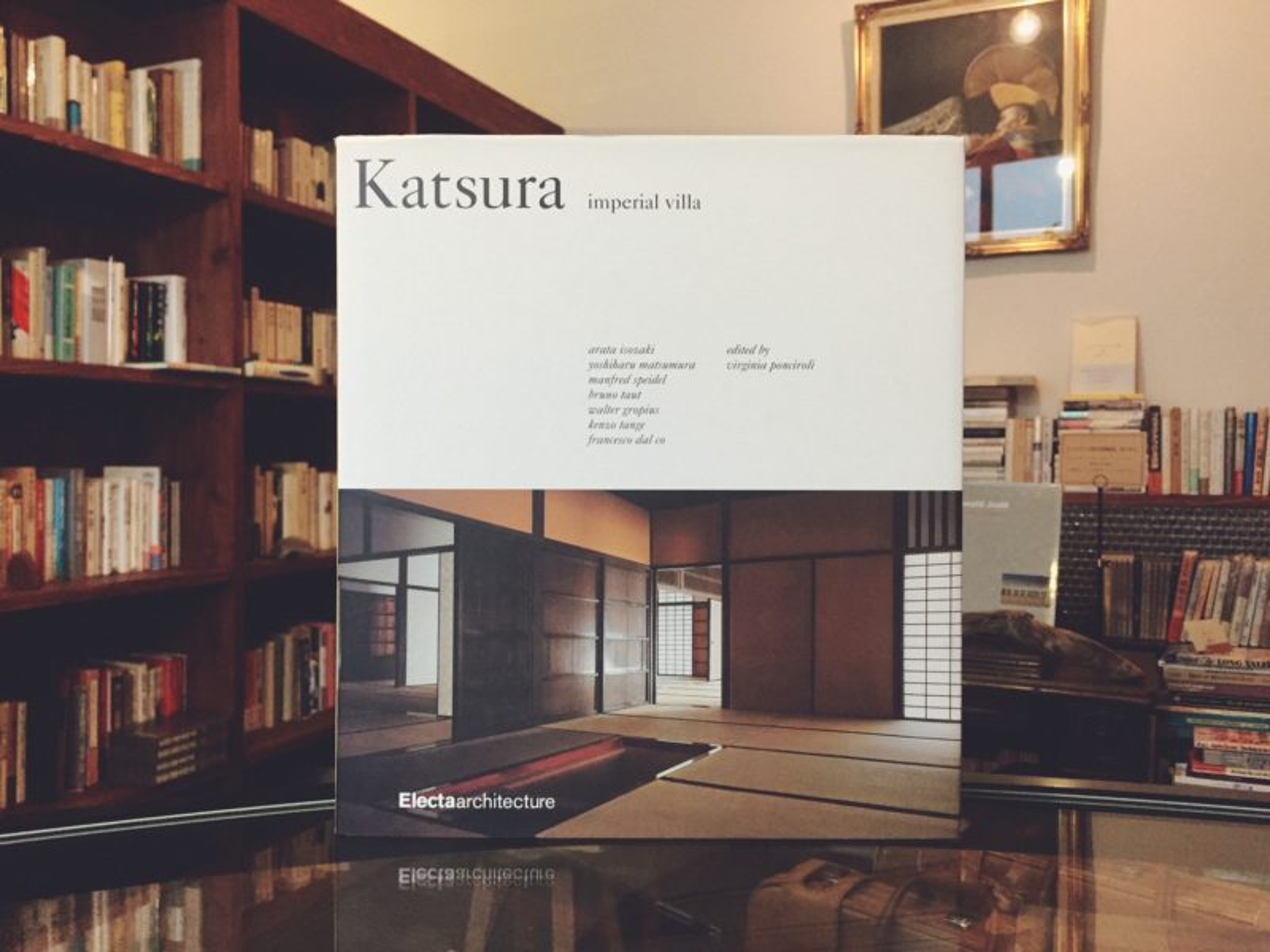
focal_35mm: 29
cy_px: 476
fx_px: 1064
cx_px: 635
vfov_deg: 48.2
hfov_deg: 61.7
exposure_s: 1/30
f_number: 2.2
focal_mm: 4.15
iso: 160
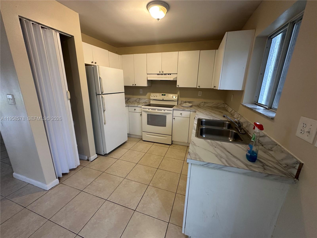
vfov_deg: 85.7
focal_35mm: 14
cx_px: 158
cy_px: 119
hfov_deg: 102.1
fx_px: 128
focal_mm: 2.22
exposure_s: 1/60
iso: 200
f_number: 2.2
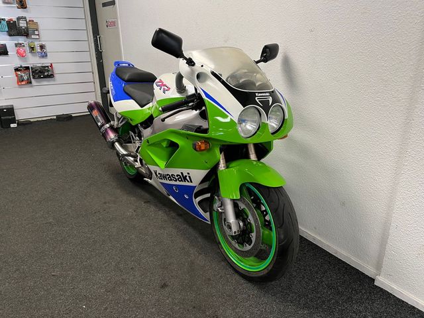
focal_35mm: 26
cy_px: 159
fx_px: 318
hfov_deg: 67.3
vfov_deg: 53.1
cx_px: 212
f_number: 1.6
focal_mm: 5.1
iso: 80
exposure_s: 1/50
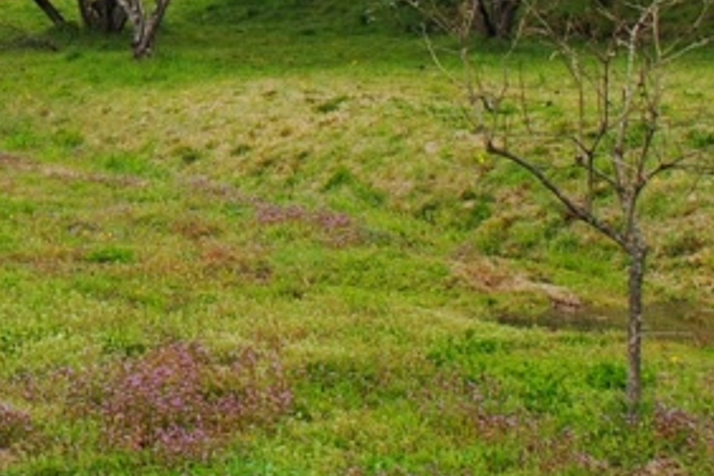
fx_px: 1944
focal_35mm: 98
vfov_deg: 12.9
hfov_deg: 19.6
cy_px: -323
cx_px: -149
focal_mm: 18
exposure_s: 1/500
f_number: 5
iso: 100
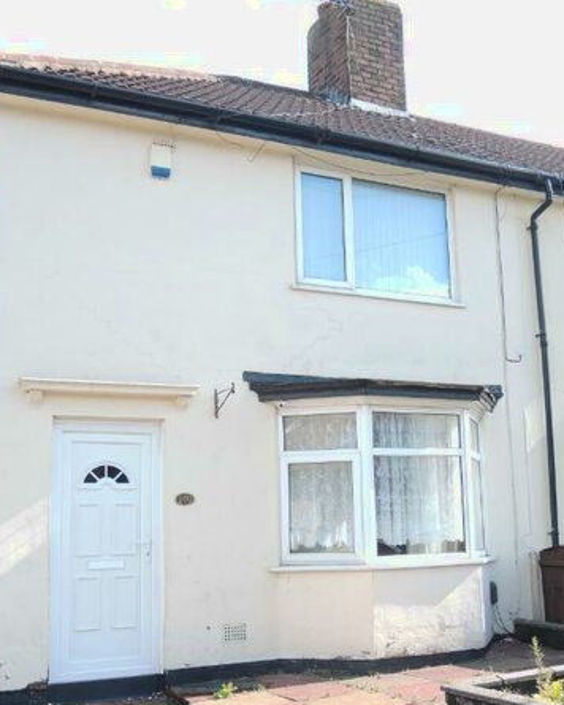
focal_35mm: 43
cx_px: 339
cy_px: 403
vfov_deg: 42.8
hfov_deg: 34.8
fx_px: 897
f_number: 2
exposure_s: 1/640
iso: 80
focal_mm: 6
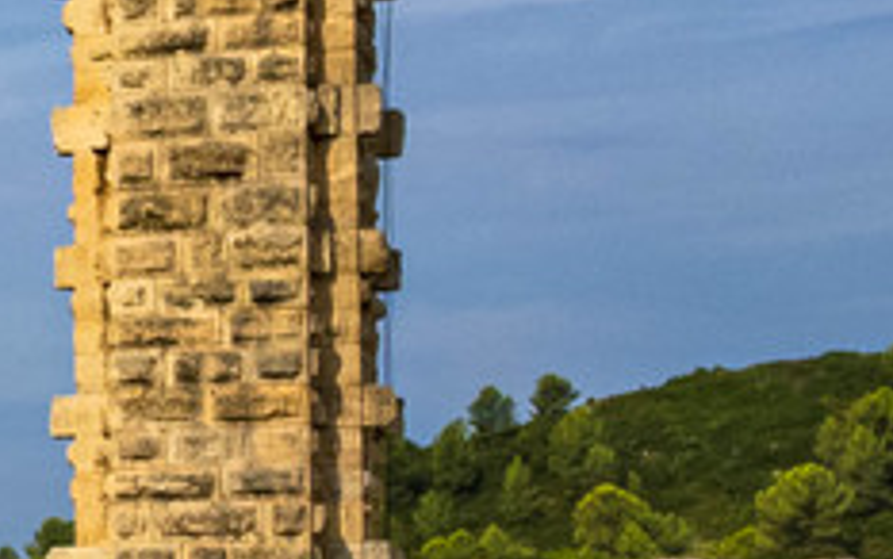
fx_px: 3751
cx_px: -1981
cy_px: 659
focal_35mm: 154
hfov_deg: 9.6
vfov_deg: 8.4
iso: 100
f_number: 2.8
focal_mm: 8.4
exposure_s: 1/2500
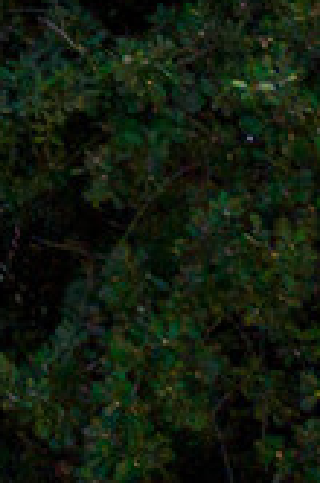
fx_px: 3227
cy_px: -1046
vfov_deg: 7.4
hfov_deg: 4.4
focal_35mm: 241
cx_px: -1597
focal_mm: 12.3
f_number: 6.3
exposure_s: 1/15
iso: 200
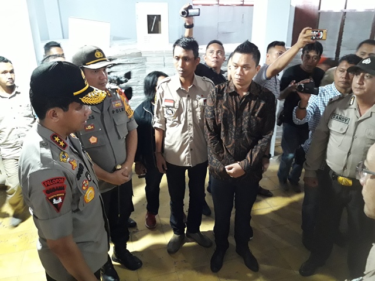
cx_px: 188
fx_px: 303
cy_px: 140
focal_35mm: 28
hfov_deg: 63.4
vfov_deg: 49.7
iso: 500
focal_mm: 3.7
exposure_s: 1/17
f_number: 1.9
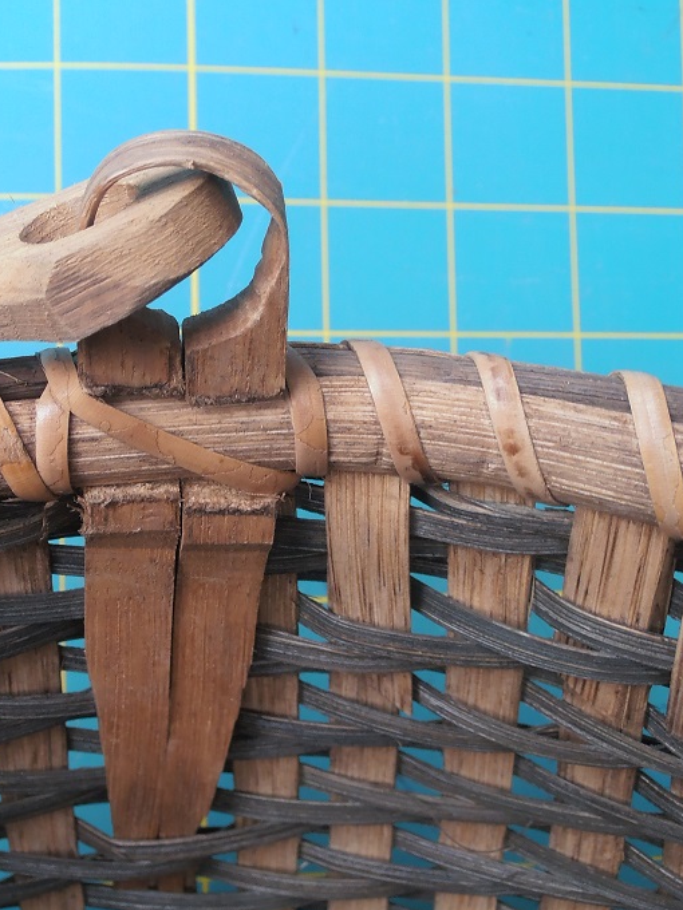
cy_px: 476
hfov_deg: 27.8
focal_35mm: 52
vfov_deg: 36.8
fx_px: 1368
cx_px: 198
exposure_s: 1/40
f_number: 3.6
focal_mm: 5.93
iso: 80
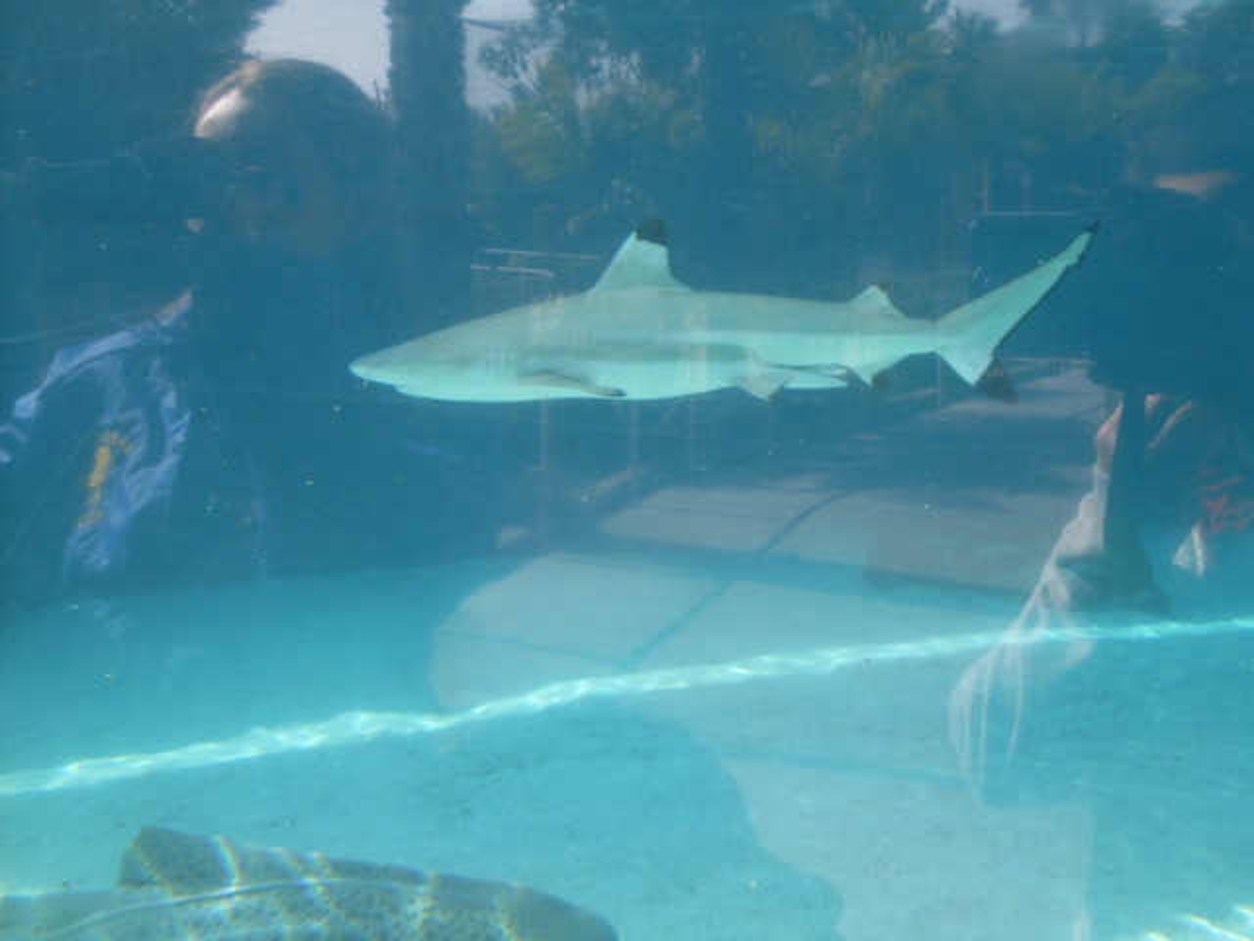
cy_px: 470
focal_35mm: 38
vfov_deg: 37.7
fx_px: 1377
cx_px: 627
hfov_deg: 49.0
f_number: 2.8
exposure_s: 1/125
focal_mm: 6.3
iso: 80
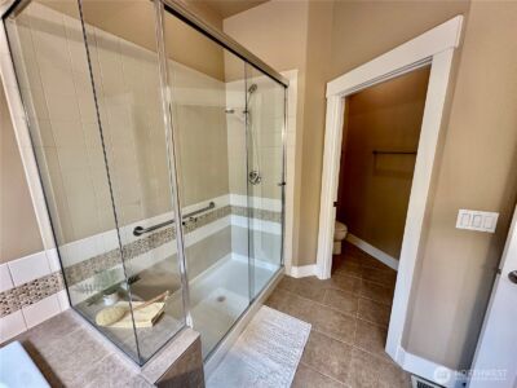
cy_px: 194
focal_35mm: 14
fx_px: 209
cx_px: 258
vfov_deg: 85.7
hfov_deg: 102.1
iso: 320
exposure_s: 1/60
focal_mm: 2.22
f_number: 2.2
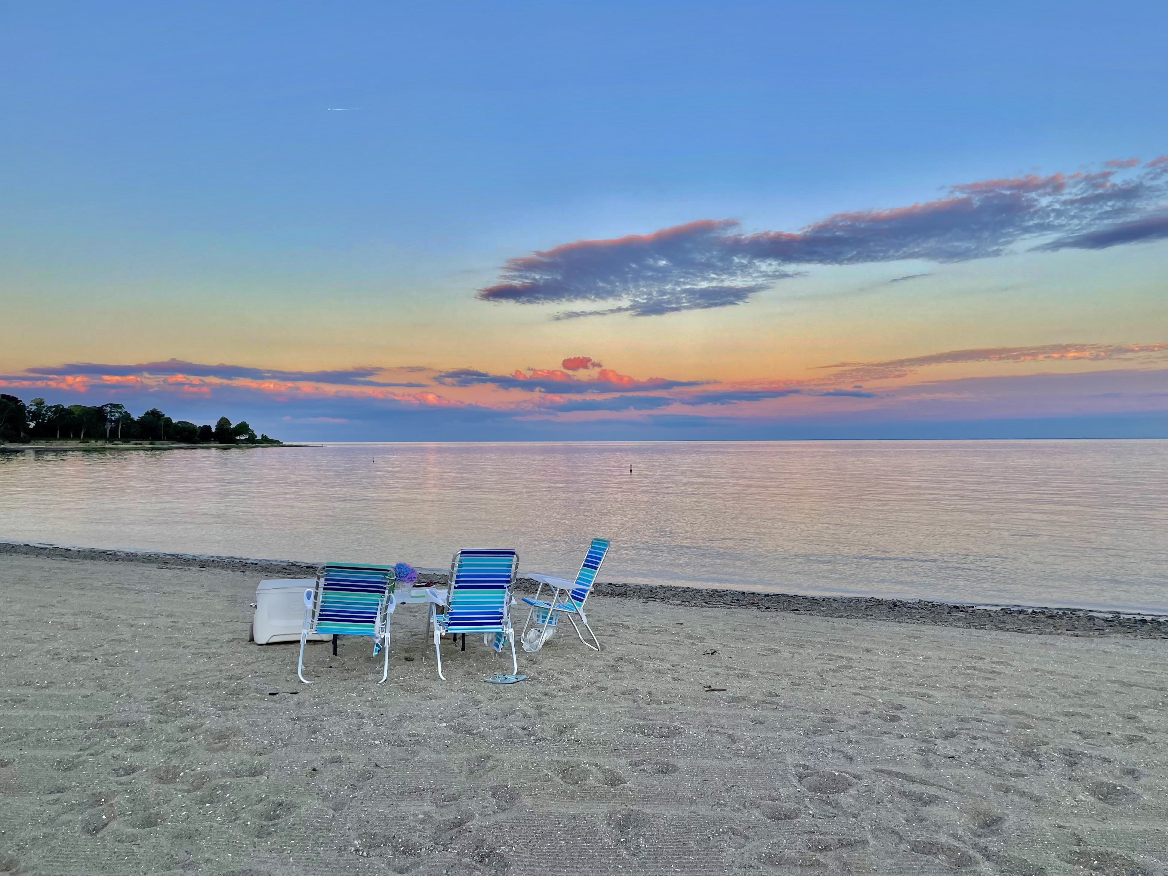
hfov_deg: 65.3
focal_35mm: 27
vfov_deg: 51.3
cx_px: 601
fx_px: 911
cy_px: 453
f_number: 1.6
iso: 32
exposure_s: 1/287
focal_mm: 4.2
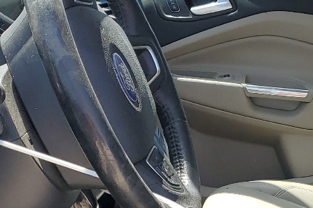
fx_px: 834
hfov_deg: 21.1
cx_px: 226
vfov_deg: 13.5
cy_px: 294
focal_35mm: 96
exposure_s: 1/833
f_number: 1.5
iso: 50
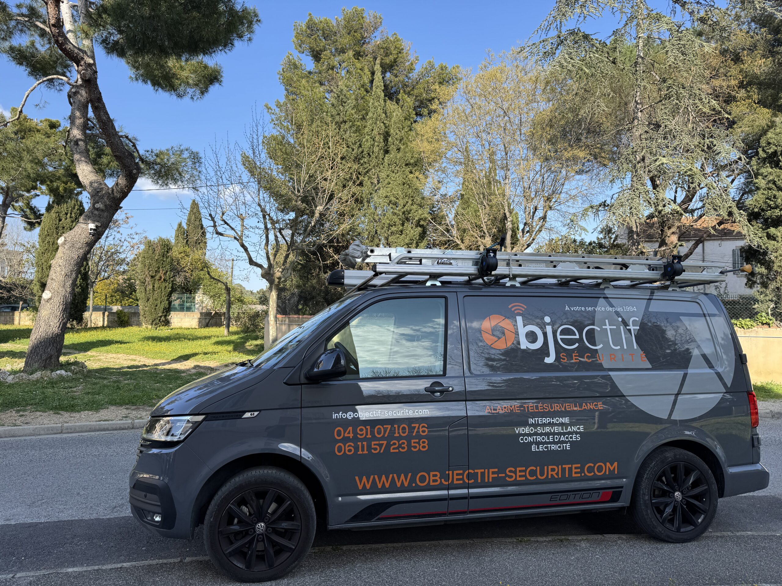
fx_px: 542
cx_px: 391
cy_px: 293
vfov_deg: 56.8
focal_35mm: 24
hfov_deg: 71.6
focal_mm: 6.76
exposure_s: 1/1721
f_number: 1.78
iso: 80
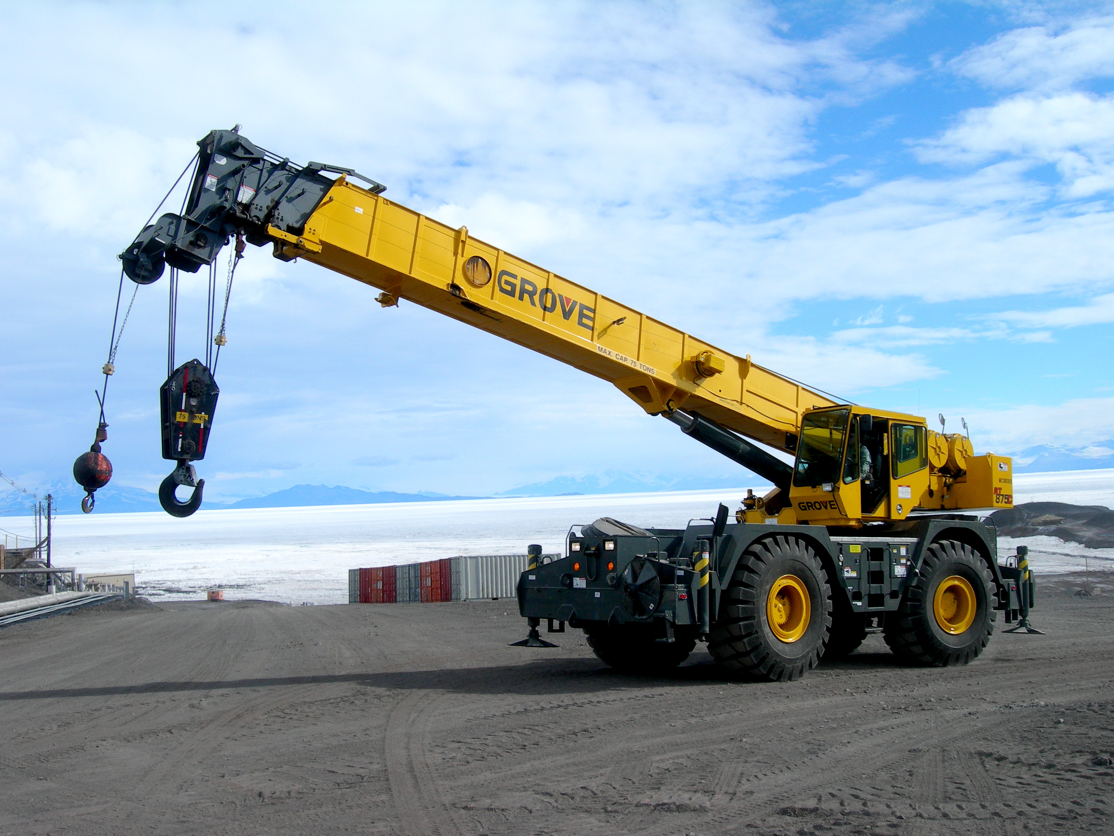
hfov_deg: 49.0
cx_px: 557
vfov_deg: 37.7
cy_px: 418
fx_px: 1223
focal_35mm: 38
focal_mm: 7.8
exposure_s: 1/886
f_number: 4.8
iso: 50
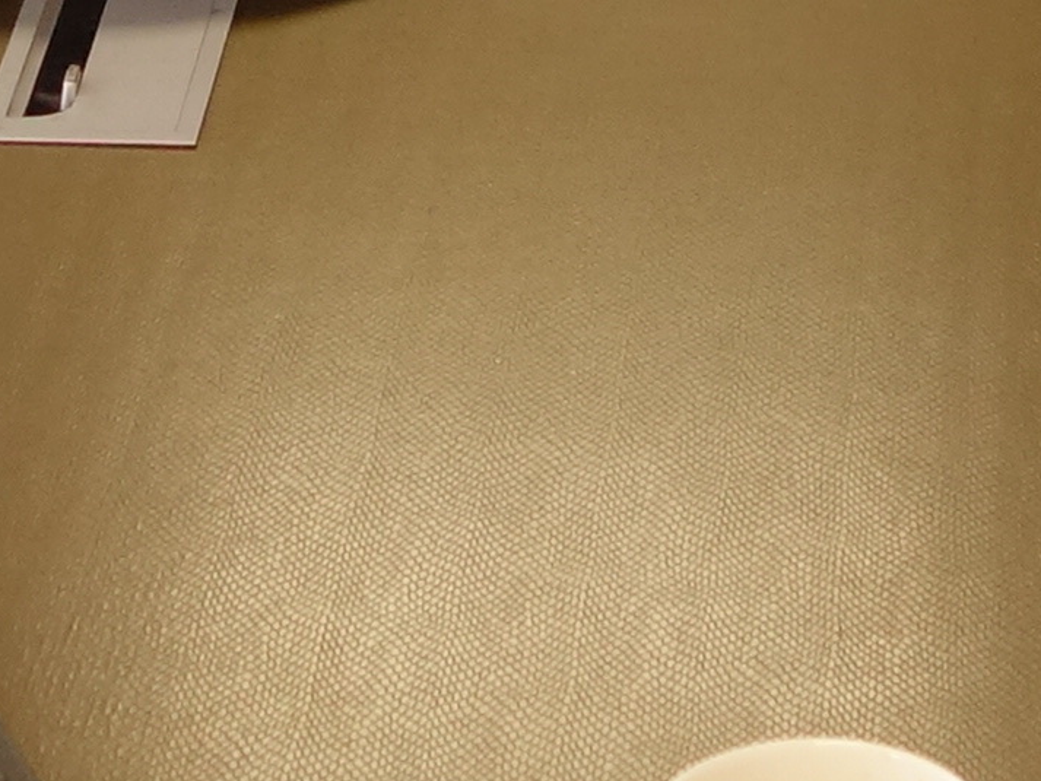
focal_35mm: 191
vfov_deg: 7.5
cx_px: 715
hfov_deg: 10.3
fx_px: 5745
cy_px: -794
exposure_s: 1/160
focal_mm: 10.4
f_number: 2.2
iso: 400
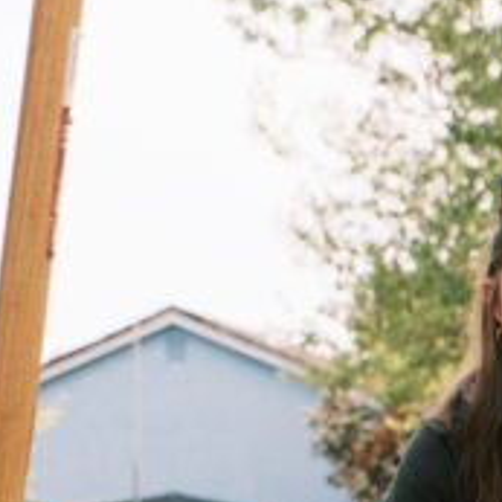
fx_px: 4282
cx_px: 351
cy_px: 569
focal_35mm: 261
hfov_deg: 6.7
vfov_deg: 6.7
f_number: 5
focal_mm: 46.3
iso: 1000
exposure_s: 1/2000
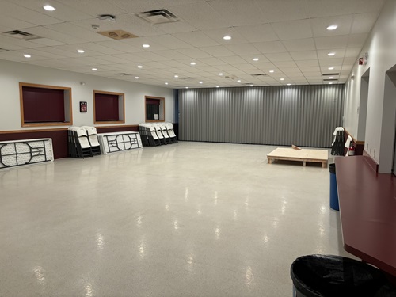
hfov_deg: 67.3
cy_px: 148
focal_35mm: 26
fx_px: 297
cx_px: 198
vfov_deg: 53.1
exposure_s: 1/60
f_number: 1.6
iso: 200
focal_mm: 5.96
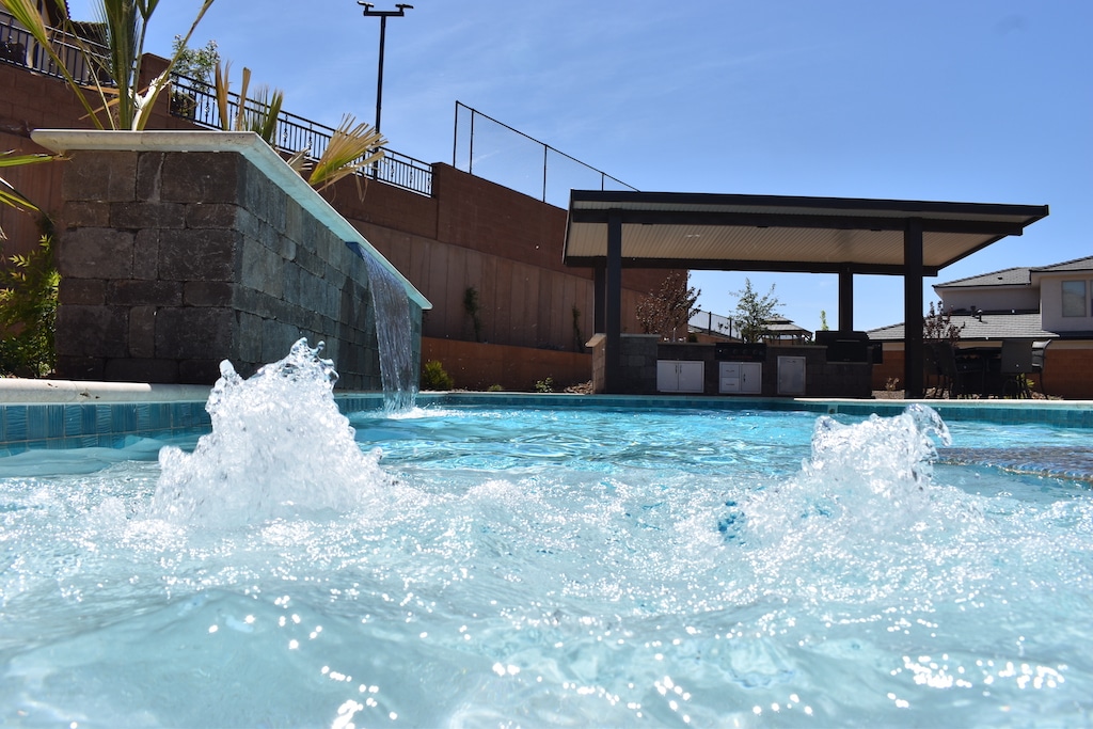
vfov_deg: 47.9
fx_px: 820
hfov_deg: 67.4
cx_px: 546
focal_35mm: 27
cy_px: 364
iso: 100
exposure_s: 1/400
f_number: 10
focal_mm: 18
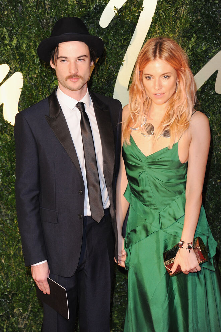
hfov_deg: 13.0
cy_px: 166
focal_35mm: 105
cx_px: 110
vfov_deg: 19.5
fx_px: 968
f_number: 6.3
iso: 1000
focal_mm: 105
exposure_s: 1/200
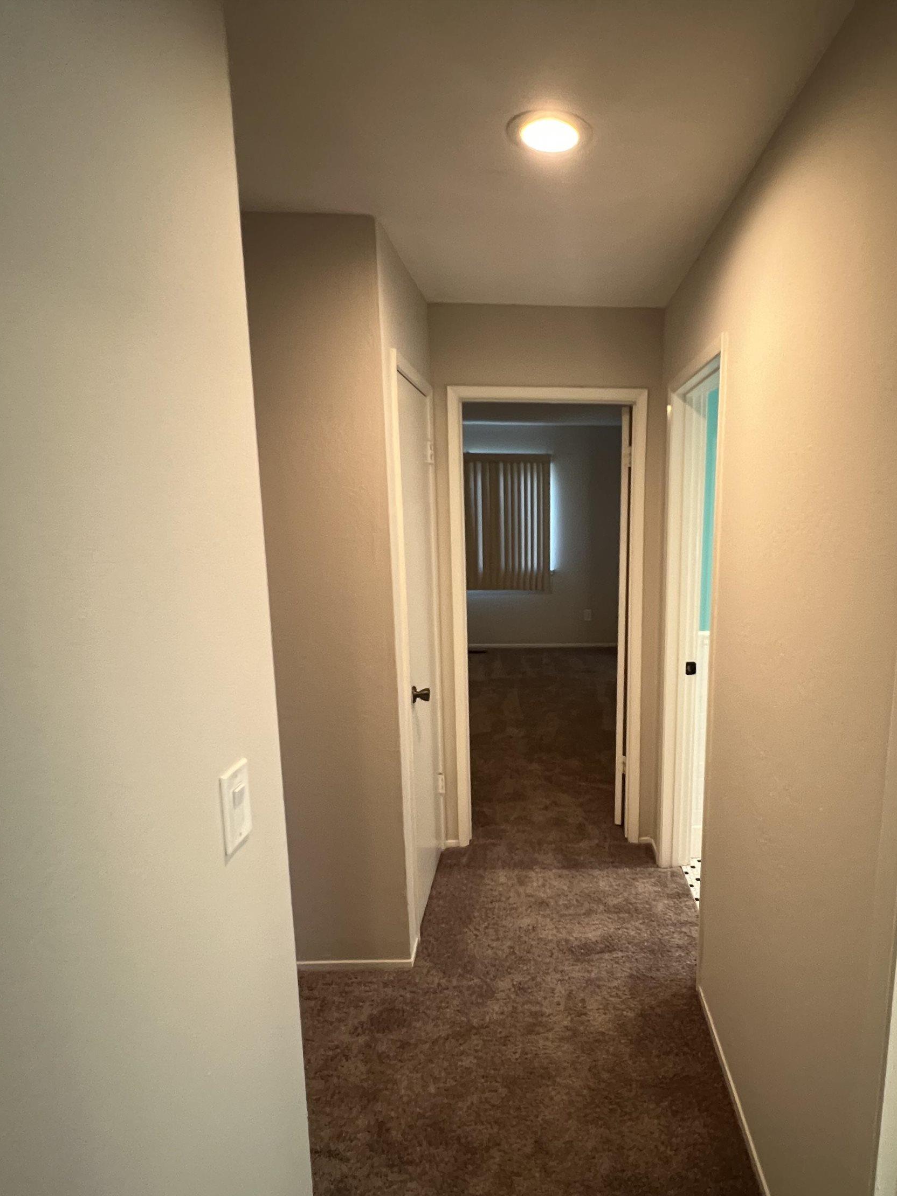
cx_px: 582
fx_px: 622
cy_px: 619
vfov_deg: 87.7
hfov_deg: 70.0
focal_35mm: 18
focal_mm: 1.57
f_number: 1.8
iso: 400
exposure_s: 1/60
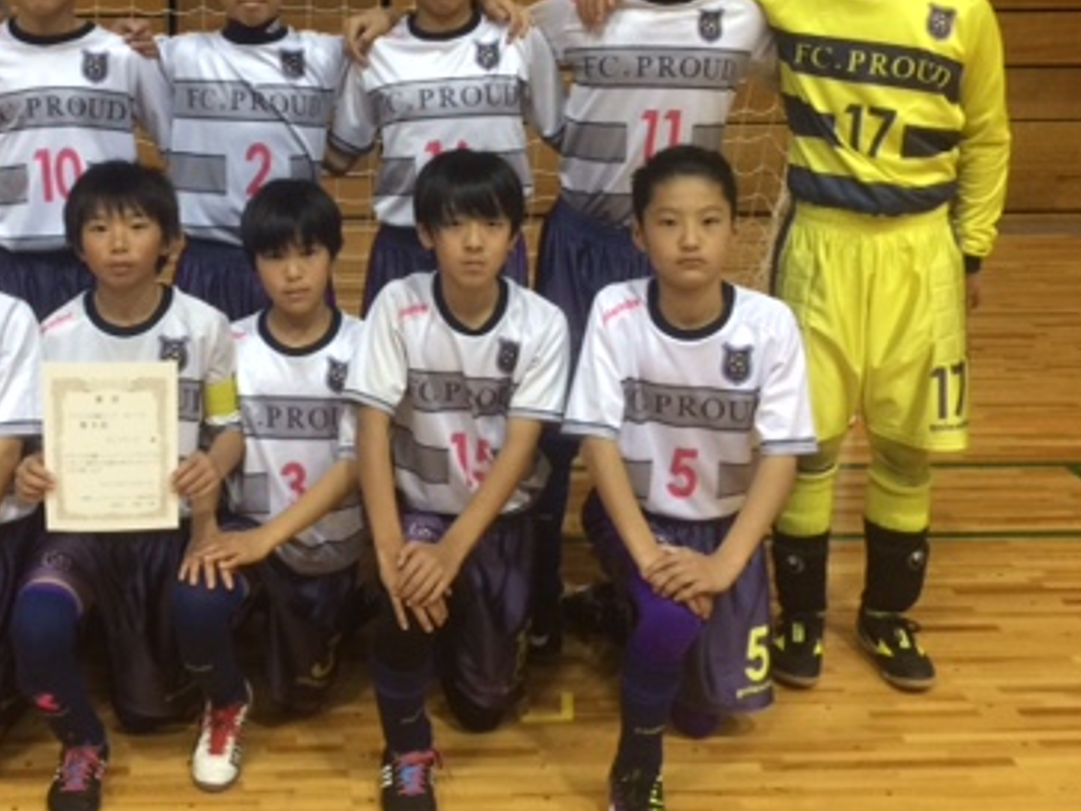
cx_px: 294
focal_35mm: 51
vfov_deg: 28.3
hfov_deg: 36.8
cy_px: 250
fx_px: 1593
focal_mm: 4.15
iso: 160
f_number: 2.2
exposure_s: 1/33
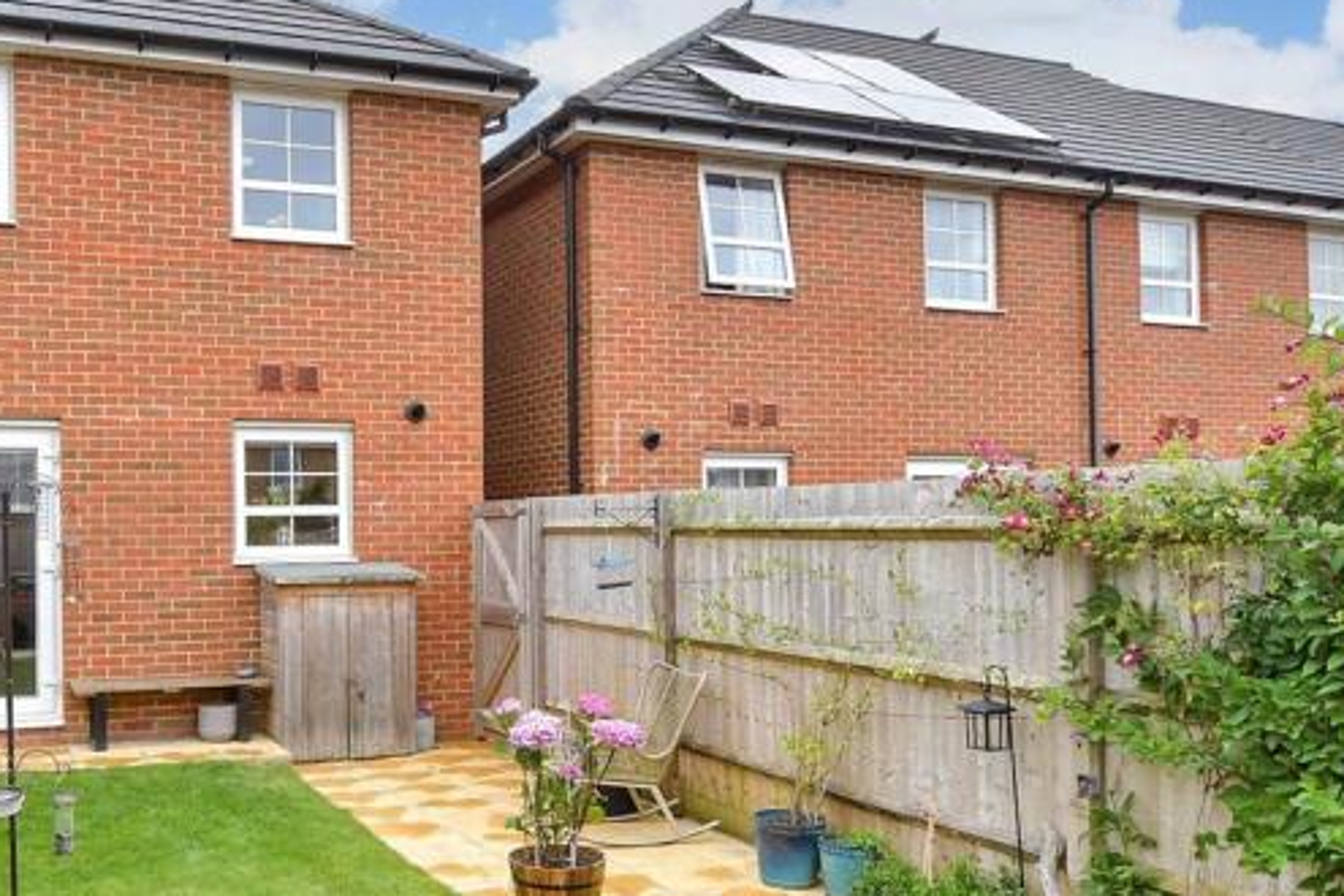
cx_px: 418
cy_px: 563
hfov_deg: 58.5
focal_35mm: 31
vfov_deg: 42.0
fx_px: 1157
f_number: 8
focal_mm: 10
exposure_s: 1/100
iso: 160
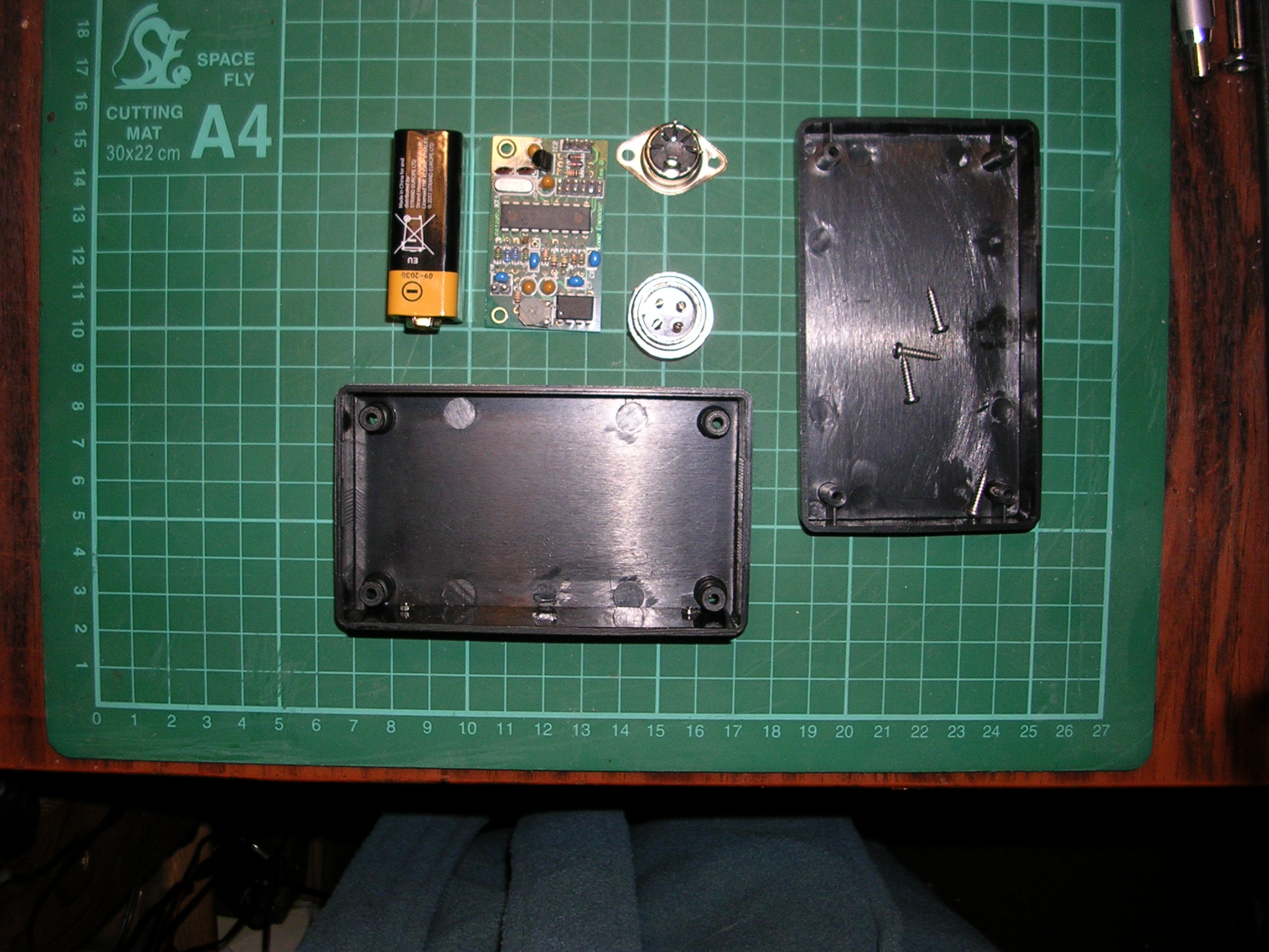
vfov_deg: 37.7
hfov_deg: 49.0
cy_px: 476
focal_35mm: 38
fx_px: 1393
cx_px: 634
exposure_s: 1/60.1
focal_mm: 5.8
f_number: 2.8
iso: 50
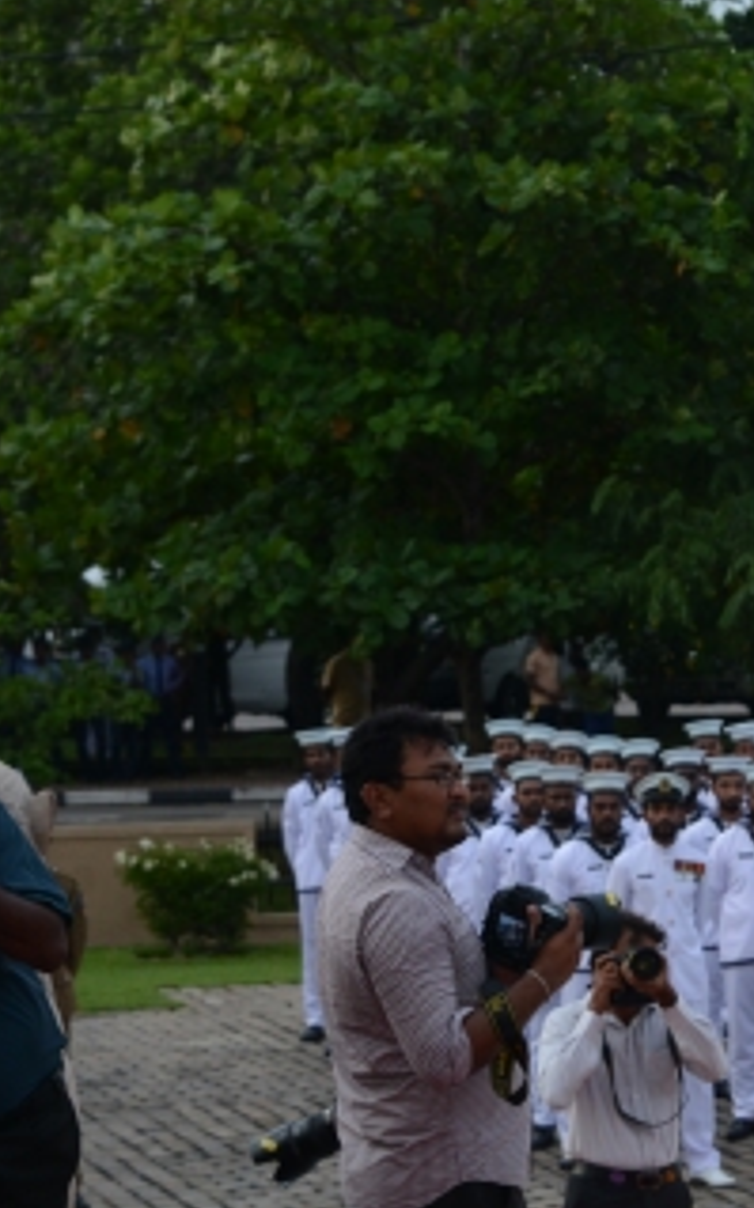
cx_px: 1061
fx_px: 5301
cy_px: 587
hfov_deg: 8.0
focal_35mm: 161
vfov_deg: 13.0
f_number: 6.3
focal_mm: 72
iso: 800
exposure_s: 1/125
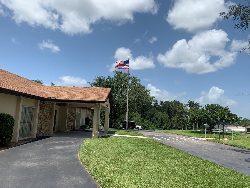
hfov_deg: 67.3
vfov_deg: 53.1
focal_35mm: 26
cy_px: 94
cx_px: 125
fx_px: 188
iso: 25
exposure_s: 1/3086
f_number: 1.8
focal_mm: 4.25
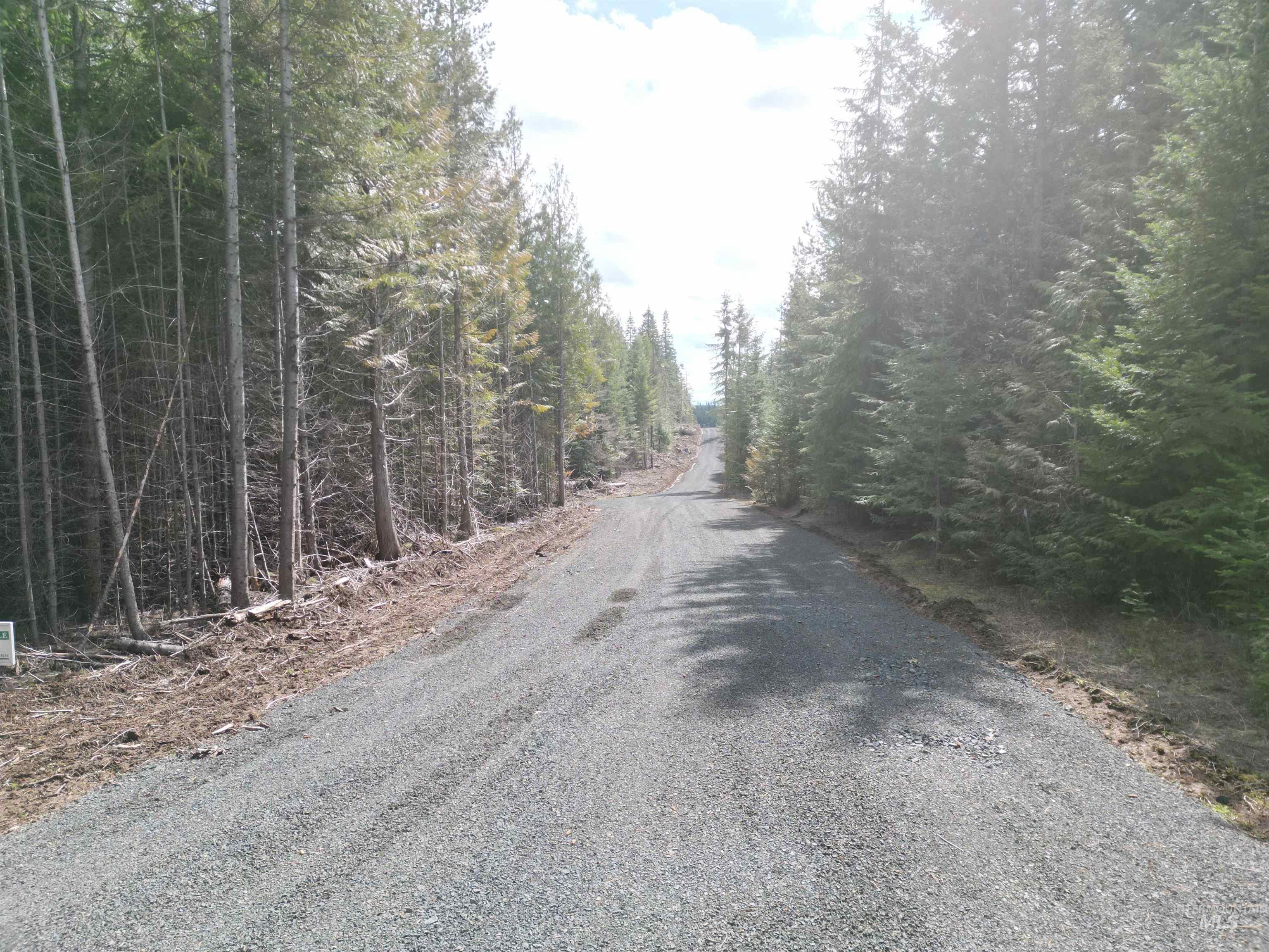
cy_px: 476
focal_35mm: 24
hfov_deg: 71.6
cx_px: 634
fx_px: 880
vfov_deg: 56.8
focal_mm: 6.72
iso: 200
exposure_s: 1/1600
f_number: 1.7
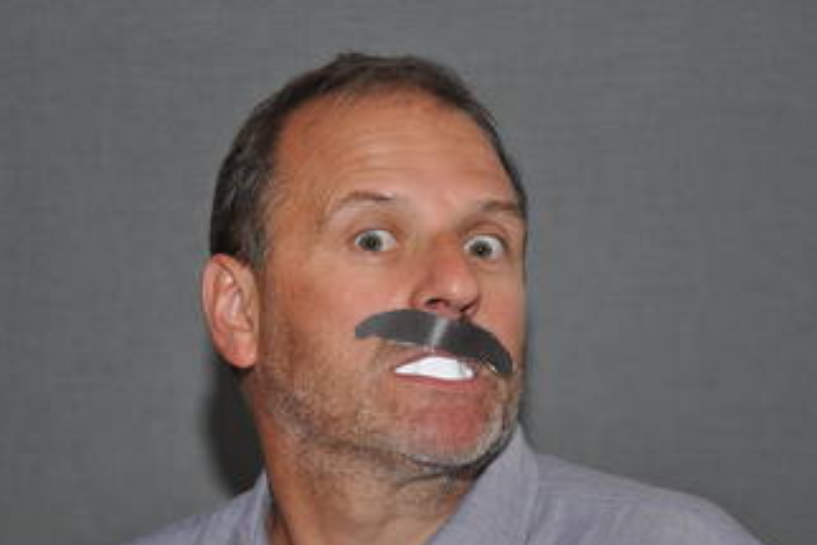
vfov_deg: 11.3
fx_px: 2747
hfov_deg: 16.9
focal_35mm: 121
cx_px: 401
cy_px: 341
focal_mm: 62
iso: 200
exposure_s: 1/60
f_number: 5.3
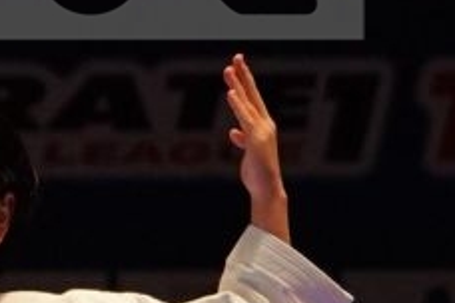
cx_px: -1175
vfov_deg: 1.7
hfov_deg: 2.4
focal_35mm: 828
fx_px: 10464
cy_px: 564
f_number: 2.8
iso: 1250
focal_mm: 70
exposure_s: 1/1000
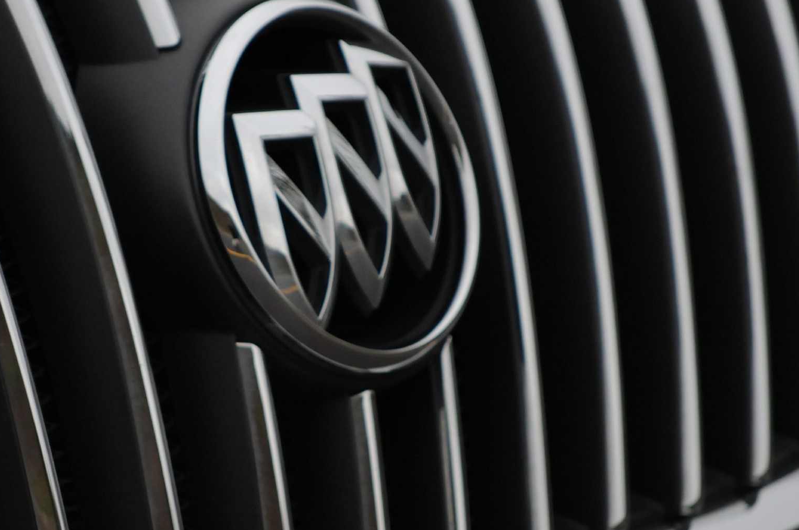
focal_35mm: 490
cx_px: 287
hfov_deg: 4.2
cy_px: 195
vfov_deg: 2.8
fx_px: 10862
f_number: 5.6
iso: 800
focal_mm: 200
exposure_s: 1/1250
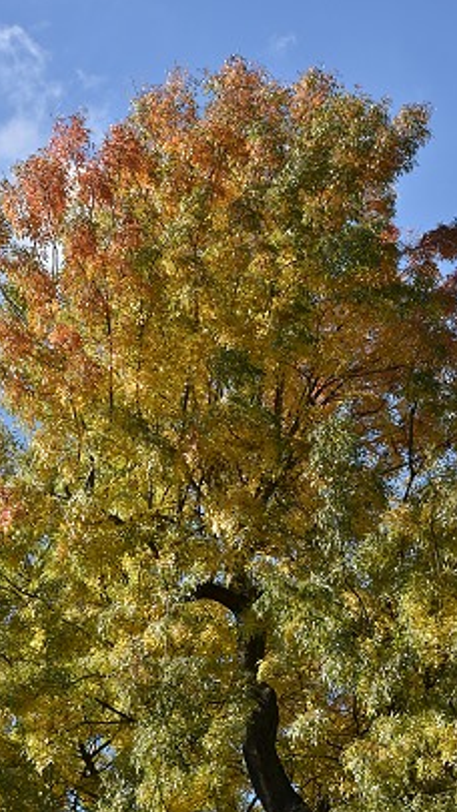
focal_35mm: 103
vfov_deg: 20.7
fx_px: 2218
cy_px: 432
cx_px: 219
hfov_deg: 11.8
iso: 200
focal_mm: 60
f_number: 8
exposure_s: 1/640
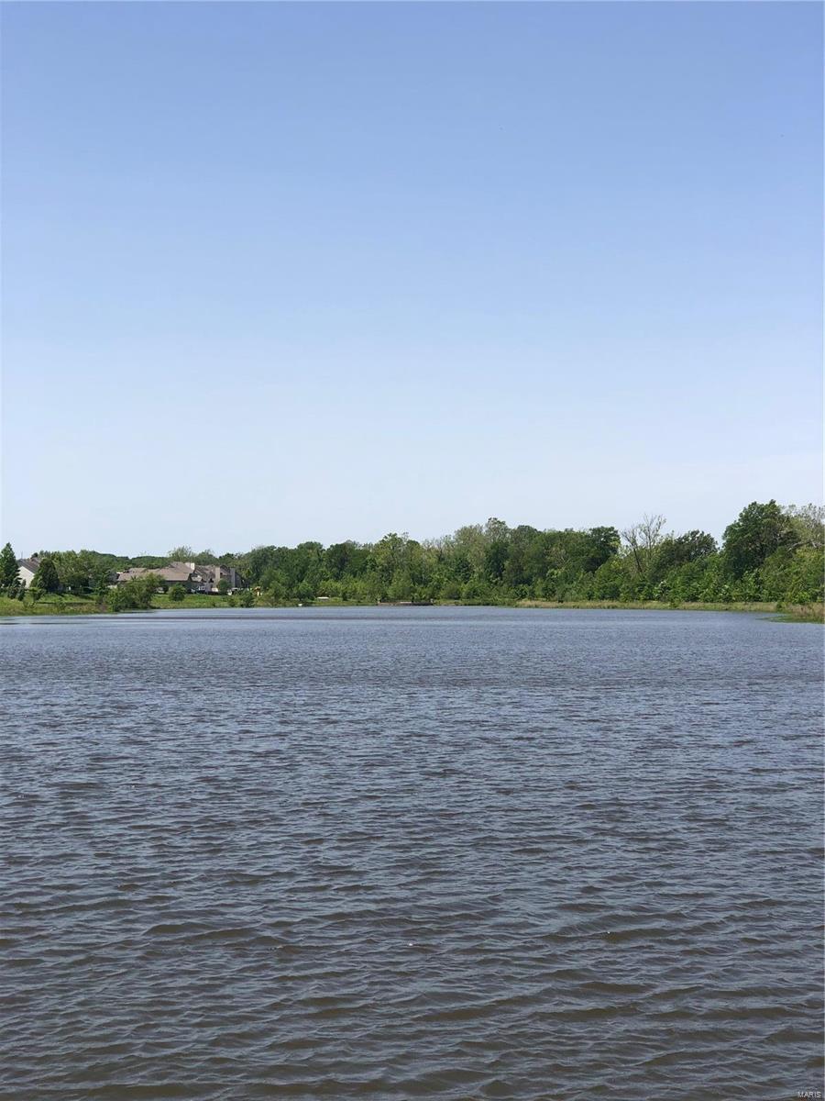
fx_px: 1811
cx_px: 412
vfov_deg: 33.8
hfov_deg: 25.7
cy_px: 550
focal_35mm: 57
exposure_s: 1/906
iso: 20
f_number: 2.8
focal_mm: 6.6
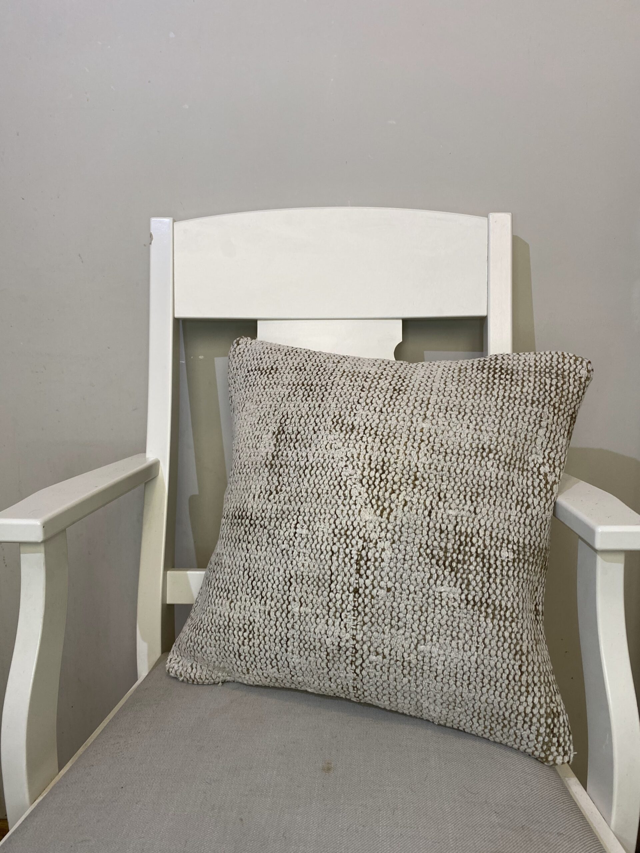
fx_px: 641
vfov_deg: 67.3
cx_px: 320
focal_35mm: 26
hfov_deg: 53.1
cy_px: 426
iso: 100
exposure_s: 1/121
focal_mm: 4.25
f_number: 1.8
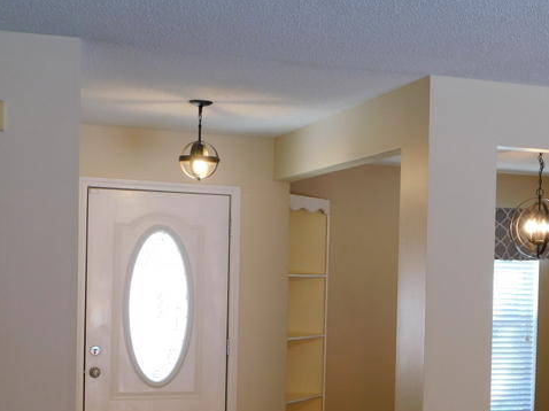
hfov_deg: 28.5
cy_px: 304
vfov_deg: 21.7
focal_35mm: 67
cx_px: 419
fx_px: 1062
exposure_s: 1/30
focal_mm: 7.1
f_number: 3.6
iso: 140
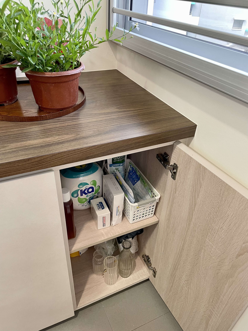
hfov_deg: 53.1
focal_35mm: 26
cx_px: 124
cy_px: 166
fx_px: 248
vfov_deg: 67.3
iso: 160
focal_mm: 4.2
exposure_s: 1/60
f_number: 1.6
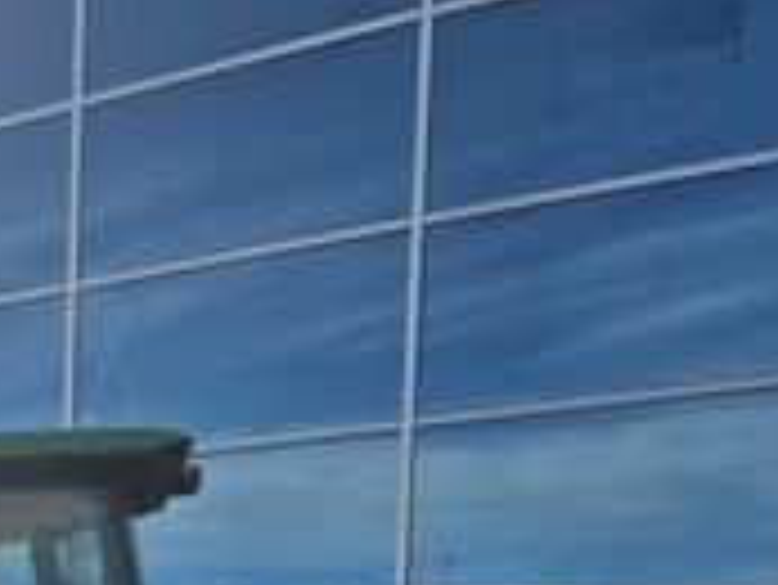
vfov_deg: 17.7
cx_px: -313
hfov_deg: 22.8
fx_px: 1642
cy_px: 918
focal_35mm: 73
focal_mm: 6.3
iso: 80
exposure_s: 1/7944
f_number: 1.7
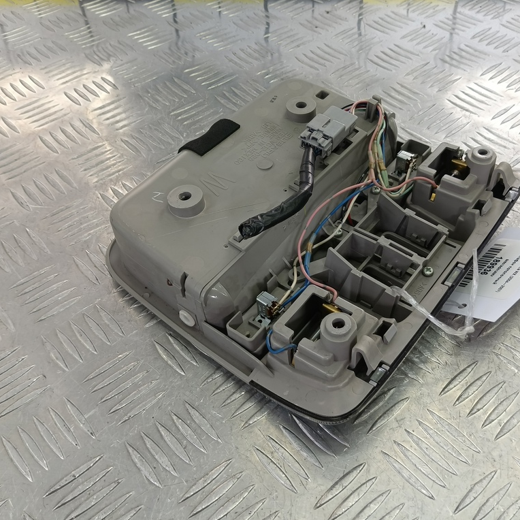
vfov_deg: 51.1
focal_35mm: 32
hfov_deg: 50.8
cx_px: 311
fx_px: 544
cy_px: 260
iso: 78
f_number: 1.6
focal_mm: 4.11
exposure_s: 1/50
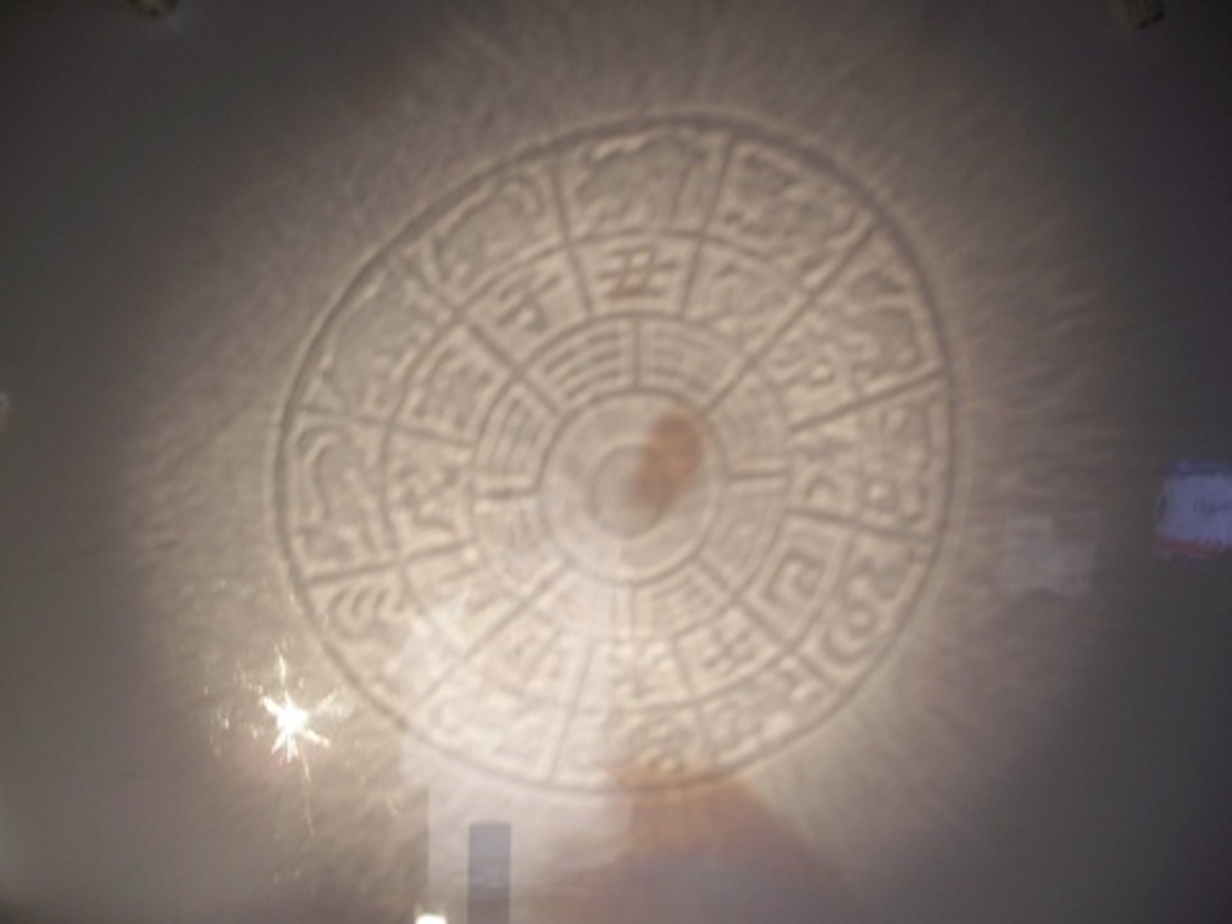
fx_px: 1317
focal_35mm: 37
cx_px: 616
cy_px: 462
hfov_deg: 50.1
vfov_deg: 38.7
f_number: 2.8
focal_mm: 7.8
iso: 200
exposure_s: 1/20
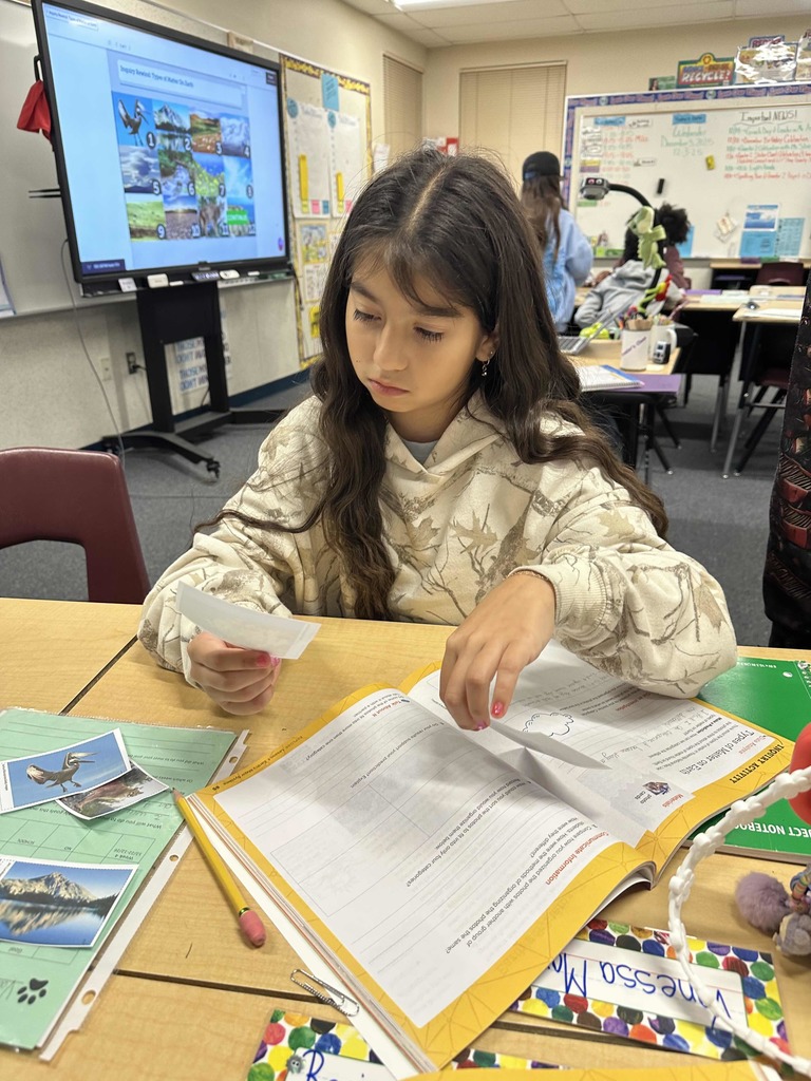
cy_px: 540
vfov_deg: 71.6
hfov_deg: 56.8
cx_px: 406
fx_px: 750
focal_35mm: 24
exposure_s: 1/60
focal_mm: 6.86
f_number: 1.78
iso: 160
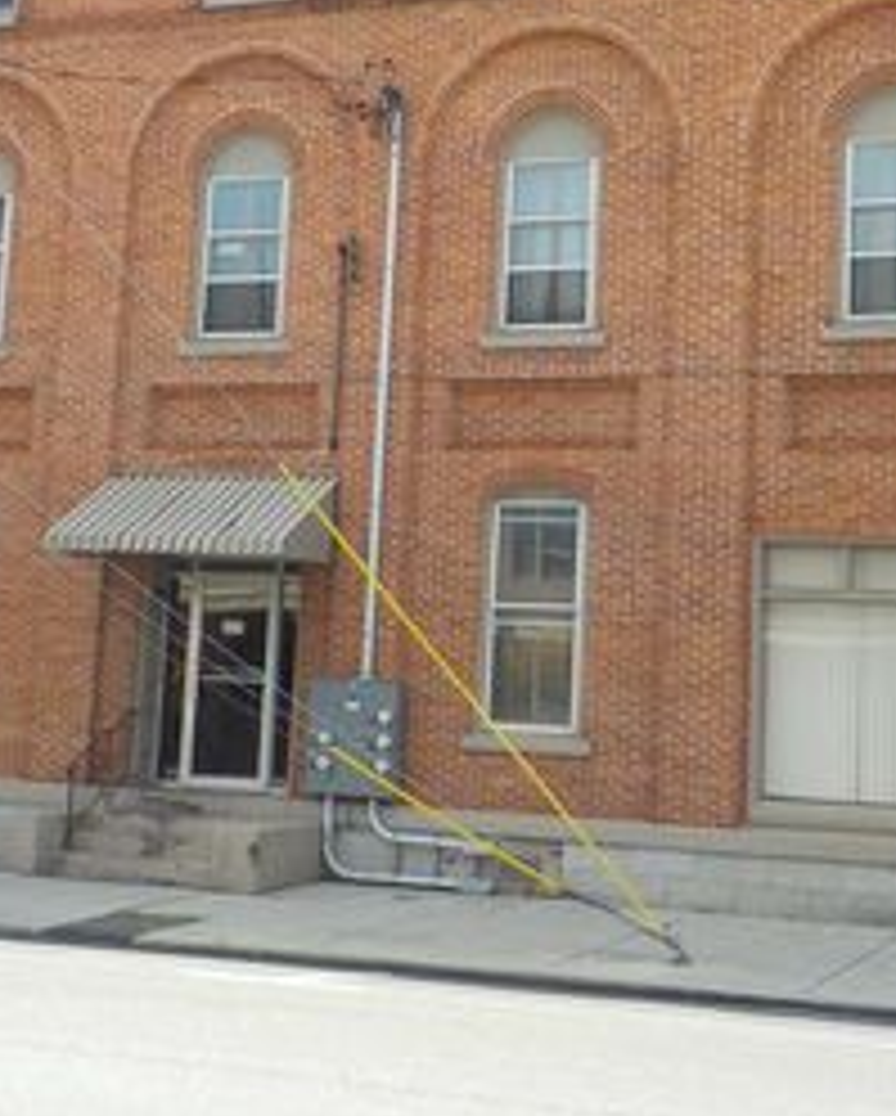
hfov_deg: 25.8
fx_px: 1952
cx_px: 437
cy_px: 353
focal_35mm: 59
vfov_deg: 31.6
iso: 125
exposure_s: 1/500
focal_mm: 4.1
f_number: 3.3
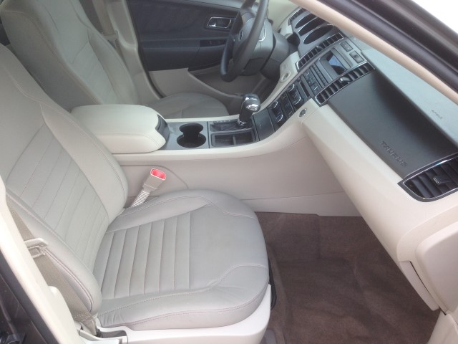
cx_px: 229
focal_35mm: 33
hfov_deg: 55.4
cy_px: 172
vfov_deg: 42.9
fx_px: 437
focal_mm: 4.12
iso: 50
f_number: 2.4
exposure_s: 1/136
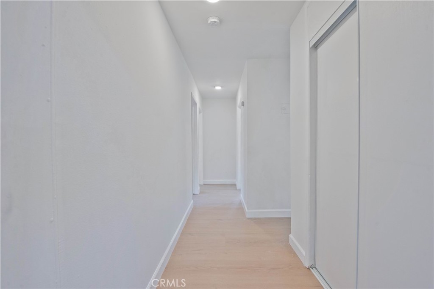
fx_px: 193
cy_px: 144
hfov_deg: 96.7
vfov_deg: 73.8
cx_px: 217
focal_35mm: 16
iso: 400
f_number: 7.1
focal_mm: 16
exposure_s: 1/30
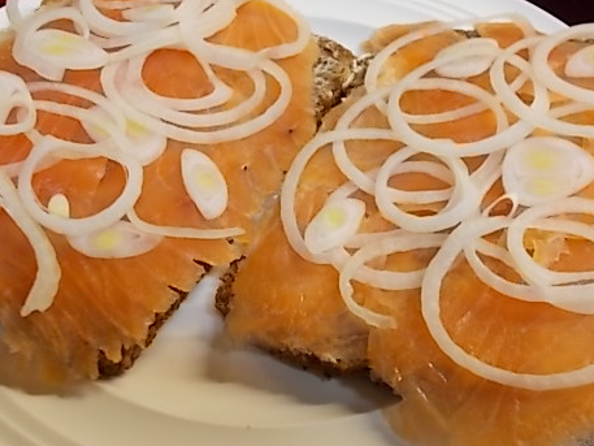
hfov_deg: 44.8
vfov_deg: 34.4
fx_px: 721
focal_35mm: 42
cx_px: 304
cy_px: 225
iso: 160
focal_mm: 5.3
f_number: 3.4
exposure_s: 1/25
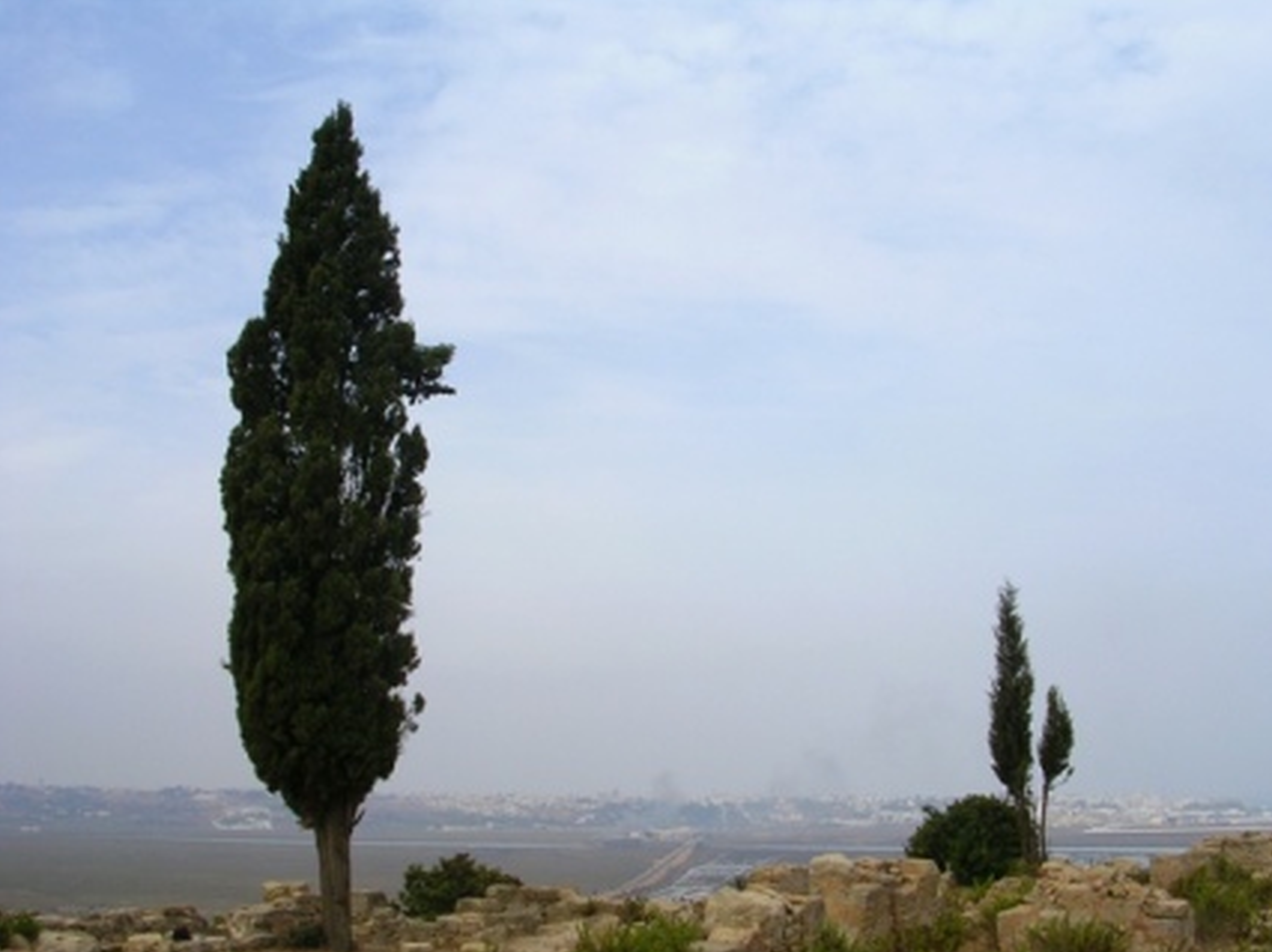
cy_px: 498
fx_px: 1469
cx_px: 666
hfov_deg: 46.8
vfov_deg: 35.9
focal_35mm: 40
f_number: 5.6
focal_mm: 5.8
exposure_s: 1/290
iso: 50
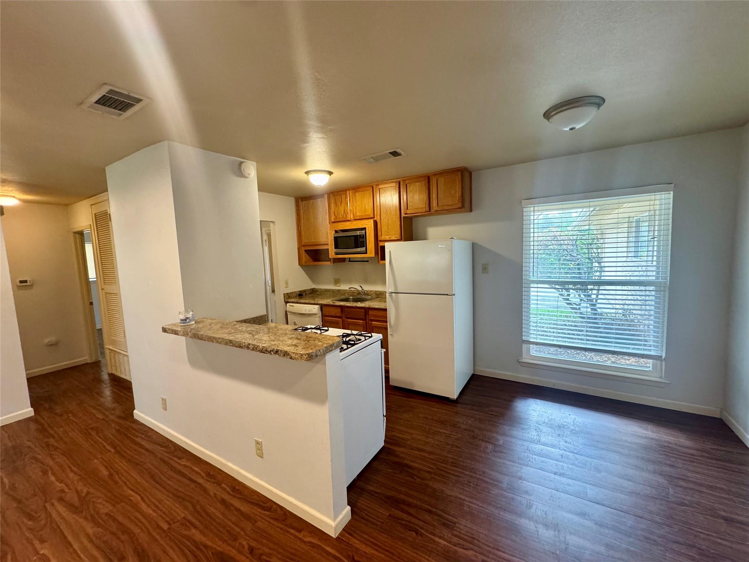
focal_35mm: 14
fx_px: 303
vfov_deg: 85.7
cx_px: 374
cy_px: 281
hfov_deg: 102.1
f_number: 2.2
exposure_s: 1/60
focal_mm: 2.22
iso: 400
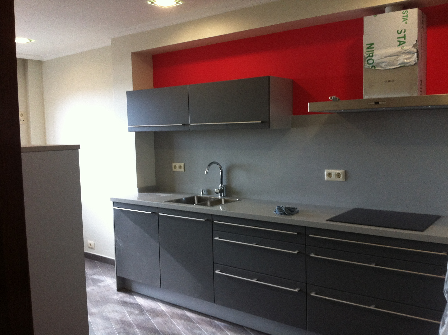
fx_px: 452
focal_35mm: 35
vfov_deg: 40.6
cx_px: 224
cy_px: 168
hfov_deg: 52.7
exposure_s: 1/40
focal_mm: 3.85
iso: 100
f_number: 2.8
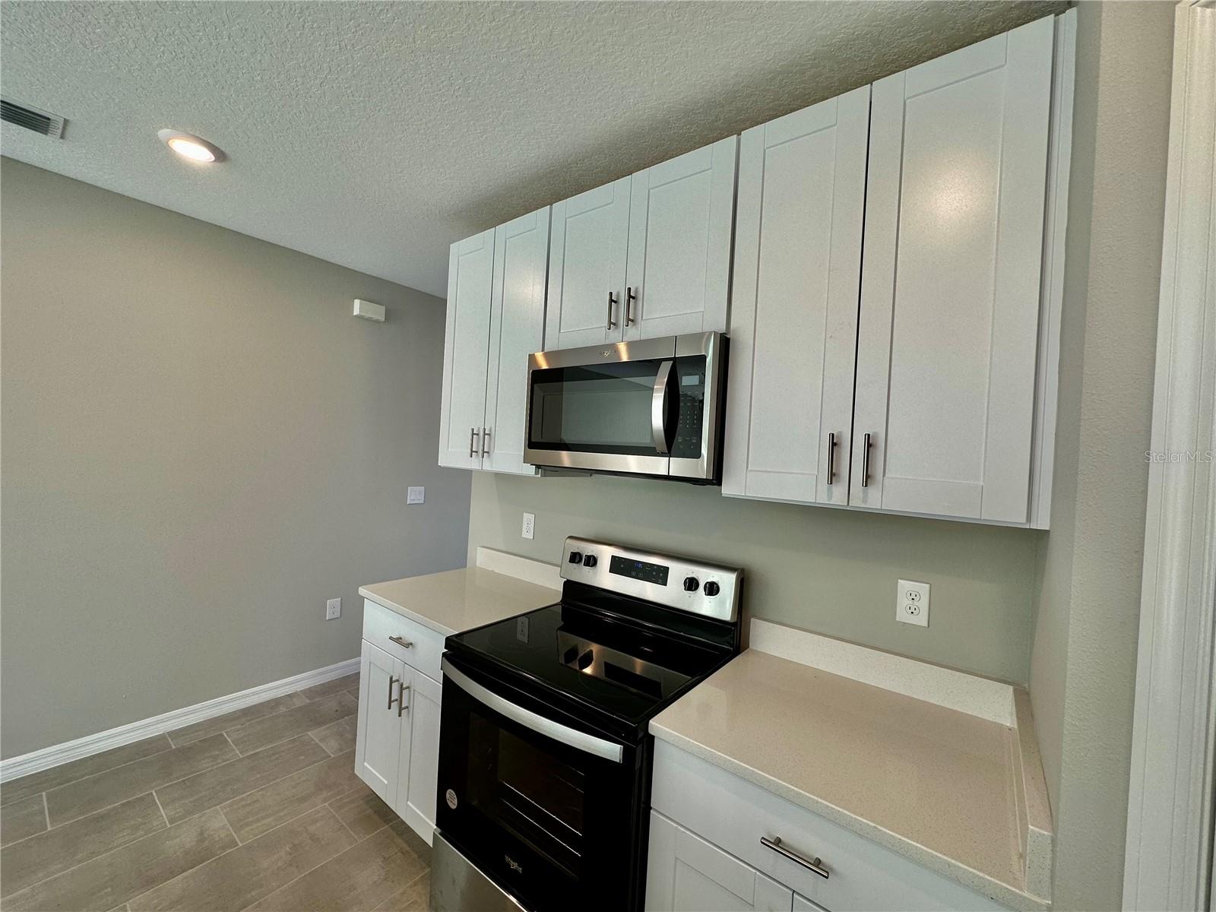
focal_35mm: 14
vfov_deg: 85.7
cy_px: 456
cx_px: 608
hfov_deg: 102.1
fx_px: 492
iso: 64
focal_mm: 2.22
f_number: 2.2
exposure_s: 1/120
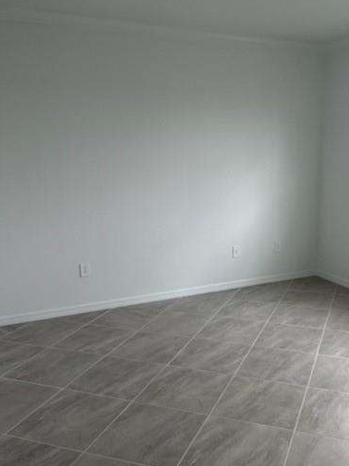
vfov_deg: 53.9
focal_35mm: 34
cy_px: 239
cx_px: 226
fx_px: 457
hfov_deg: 41.4
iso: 64
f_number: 1.6
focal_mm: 5.1
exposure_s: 1/167
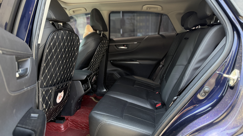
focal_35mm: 27
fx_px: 174
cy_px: 66
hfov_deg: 69.9
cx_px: 119
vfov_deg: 42.9
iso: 200
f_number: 1.78
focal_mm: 6.76
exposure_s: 1/215
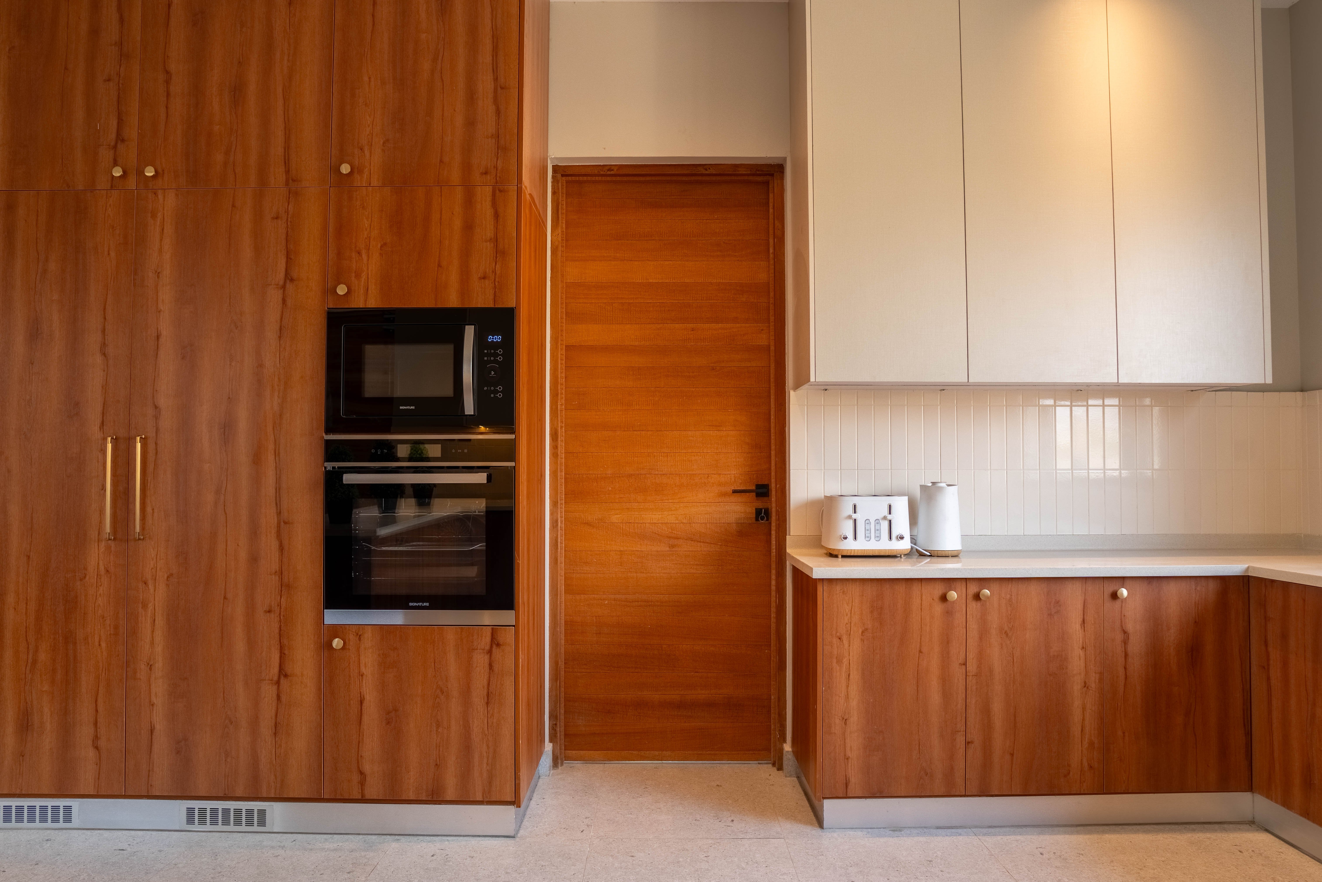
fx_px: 881
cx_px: 661
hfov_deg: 73.7
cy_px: 441
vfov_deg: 53.1
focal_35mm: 24
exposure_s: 1/4000
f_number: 2.8
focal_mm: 16
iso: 400
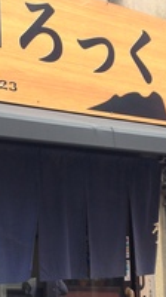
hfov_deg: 16.6
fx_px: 565
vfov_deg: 28.6
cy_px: 249
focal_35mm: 72
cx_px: 28
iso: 50
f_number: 2.4
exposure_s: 1/163
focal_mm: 4.12
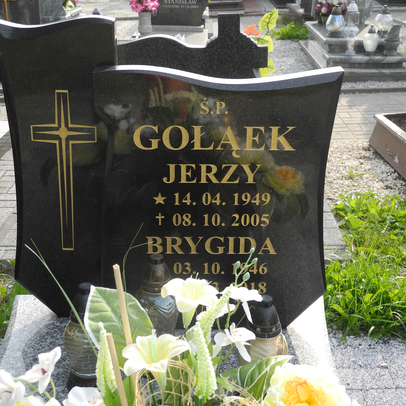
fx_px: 717
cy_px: 200
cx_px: 196
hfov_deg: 31.6
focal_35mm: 54
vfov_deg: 31.6
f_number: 3.2
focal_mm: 9.7
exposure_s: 1/320
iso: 100
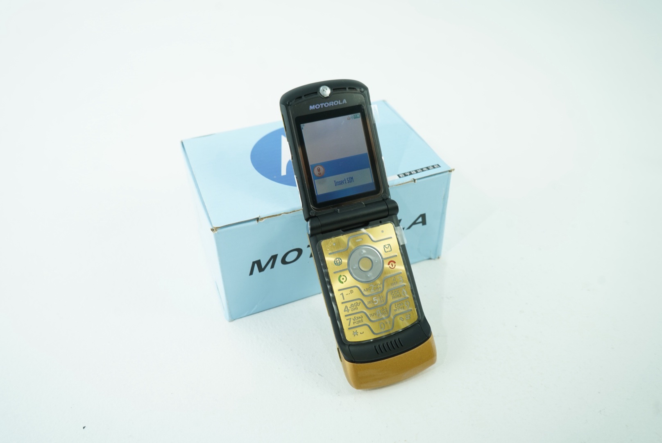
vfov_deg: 43.7
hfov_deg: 61.9
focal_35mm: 30
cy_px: 222
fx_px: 552
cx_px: 331
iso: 250
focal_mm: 30
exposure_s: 1/30
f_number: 6.3
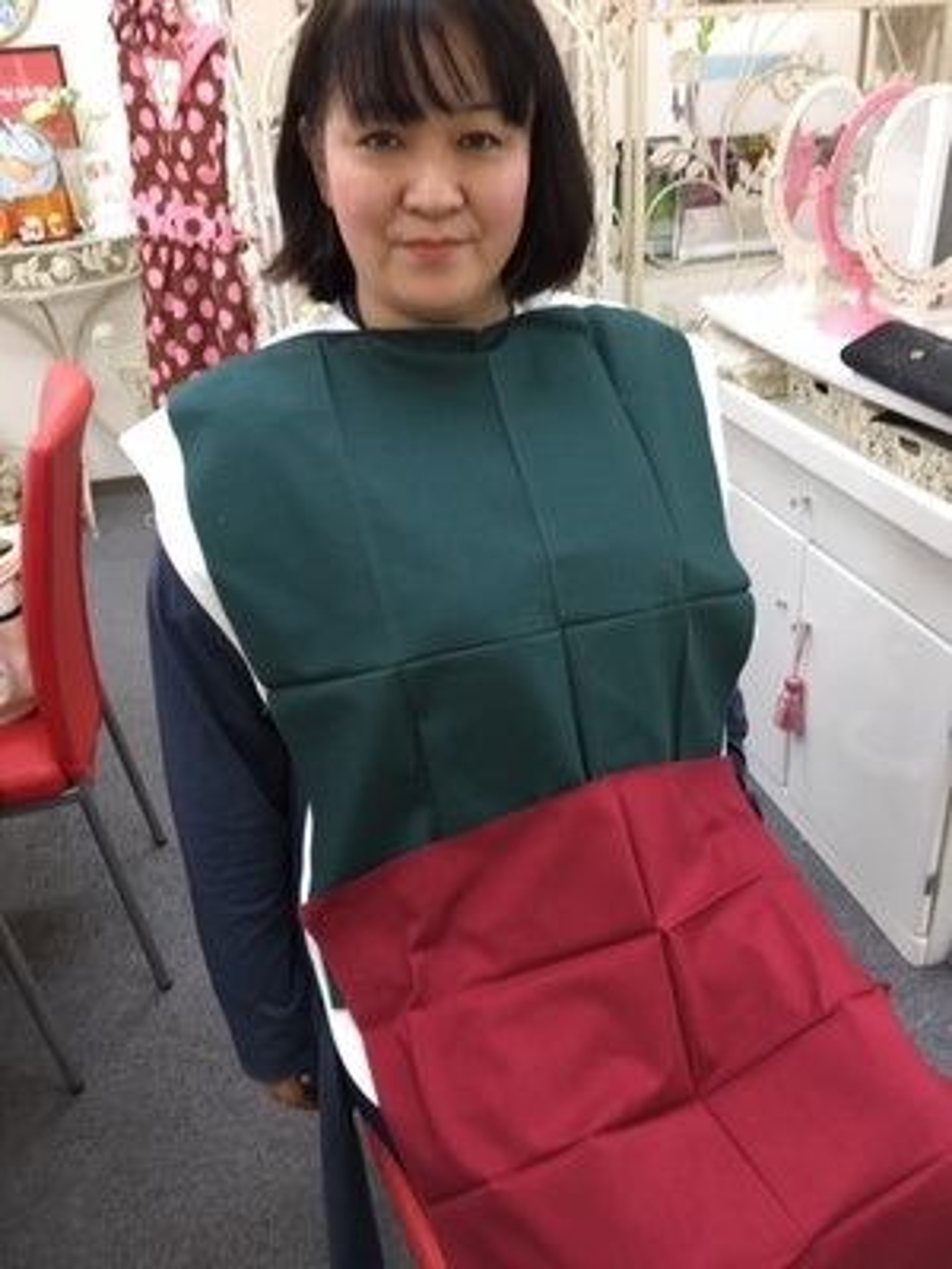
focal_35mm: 29
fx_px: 1063
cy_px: 634
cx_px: 476
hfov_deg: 48.2
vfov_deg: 61.7
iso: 50
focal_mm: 4.15
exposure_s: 1/30
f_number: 2.2
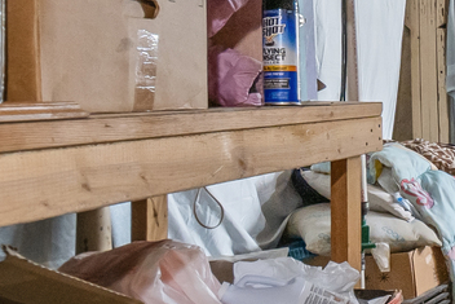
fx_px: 872
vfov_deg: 19.7
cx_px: 786
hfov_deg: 21.2
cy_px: 93
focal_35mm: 69
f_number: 8
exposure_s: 1/30
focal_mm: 10
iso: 400
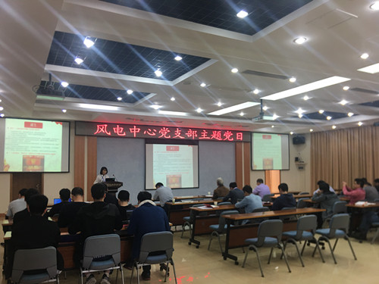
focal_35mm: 29
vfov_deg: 48.2
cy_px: 142
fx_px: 318
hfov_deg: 61.7
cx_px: 190
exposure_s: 1/17
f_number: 2.2
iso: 40
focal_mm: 4.15
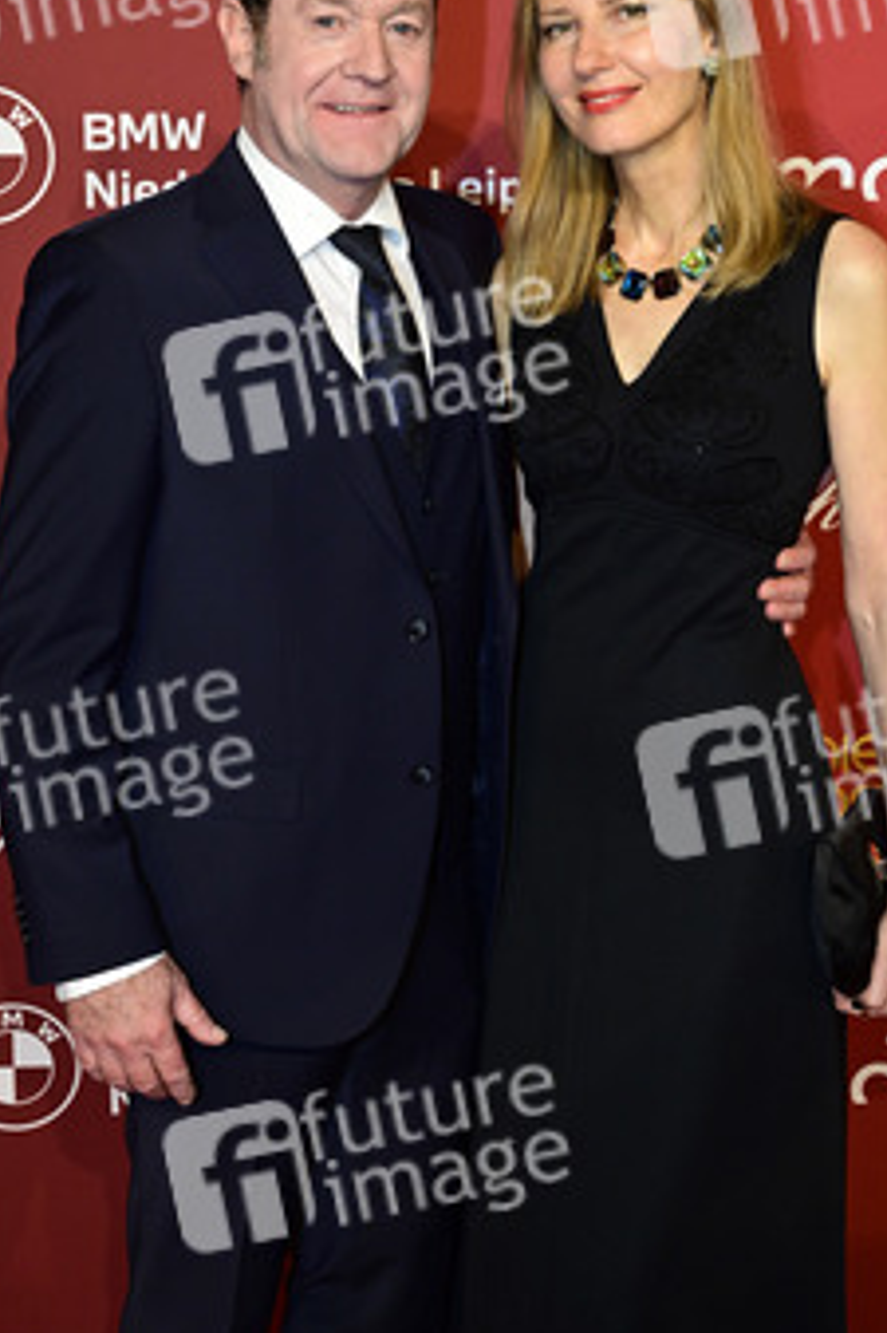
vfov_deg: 34.4
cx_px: 481
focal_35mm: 58
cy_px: 568
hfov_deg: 23.4
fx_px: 2146
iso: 1600
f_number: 7.1
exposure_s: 1/200
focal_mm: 49
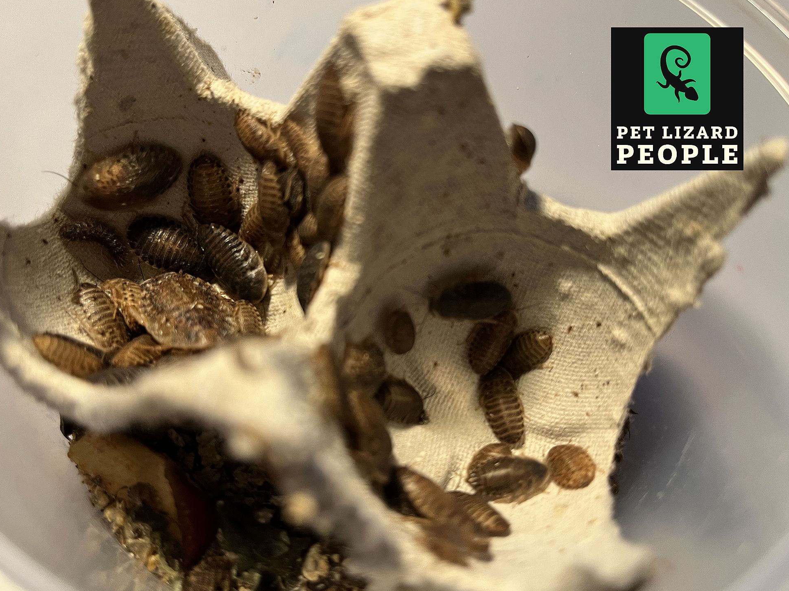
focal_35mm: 27
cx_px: 382
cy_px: 291
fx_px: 615
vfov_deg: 51.3
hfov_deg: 65.3
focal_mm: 5.1
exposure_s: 1/60
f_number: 1.6
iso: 200
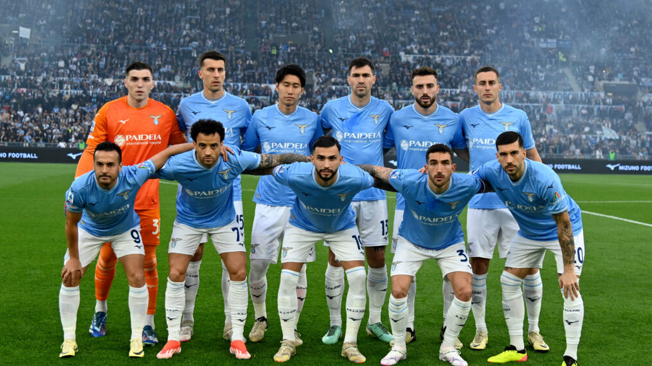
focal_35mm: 51
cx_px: 329
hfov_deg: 40.6
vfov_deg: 23.5
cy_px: 171
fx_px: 882
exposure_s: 1/1250
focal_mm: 48
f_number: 4.5
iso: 1600
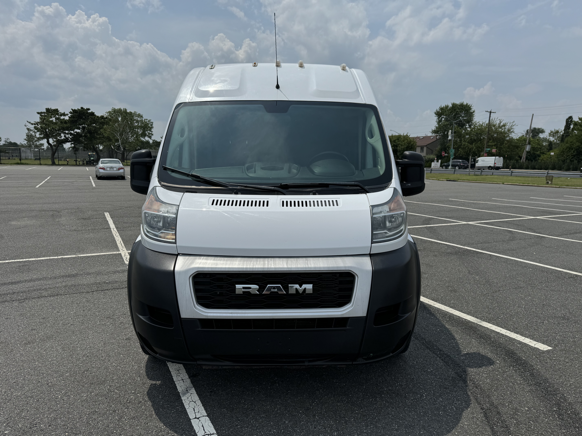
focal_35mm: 24
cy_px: 218
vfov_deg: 56.8
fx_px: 404
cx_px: 291
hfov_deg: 71.6
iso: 80
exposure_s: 1/9009
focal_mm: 6.76
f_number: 1.78
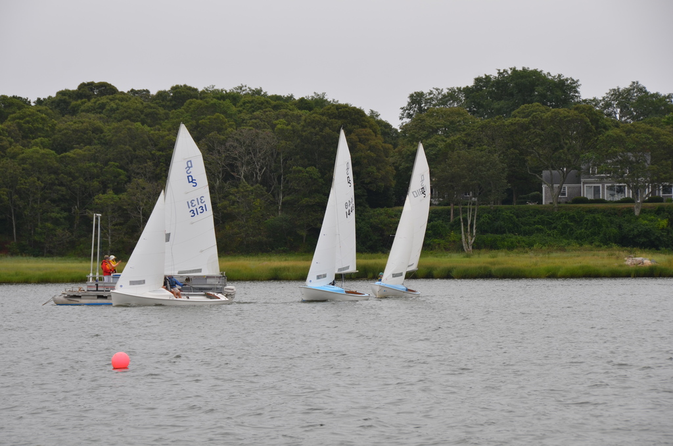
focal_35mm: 142
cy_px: 223
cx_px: 336
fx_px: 2658
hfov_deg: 14.4
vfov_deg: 9.6
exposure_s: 1/250
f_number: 8
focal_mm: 95
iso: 100
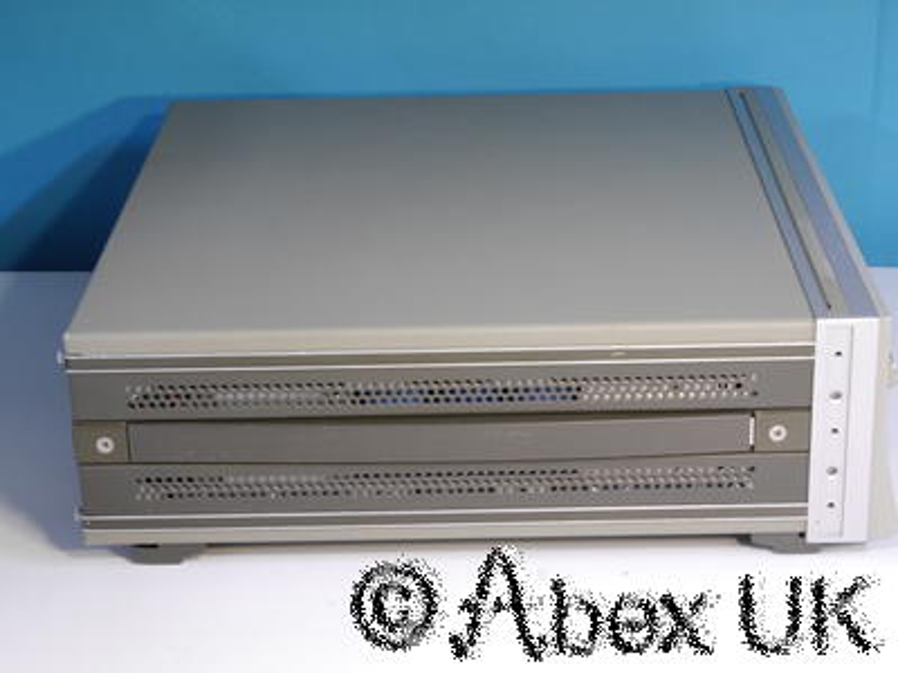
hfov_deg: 24.4
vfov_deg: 18.4
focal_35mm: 80
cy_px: 336
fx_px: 2075
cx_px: 449
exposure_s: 1
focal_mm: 40
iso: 800
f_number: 22
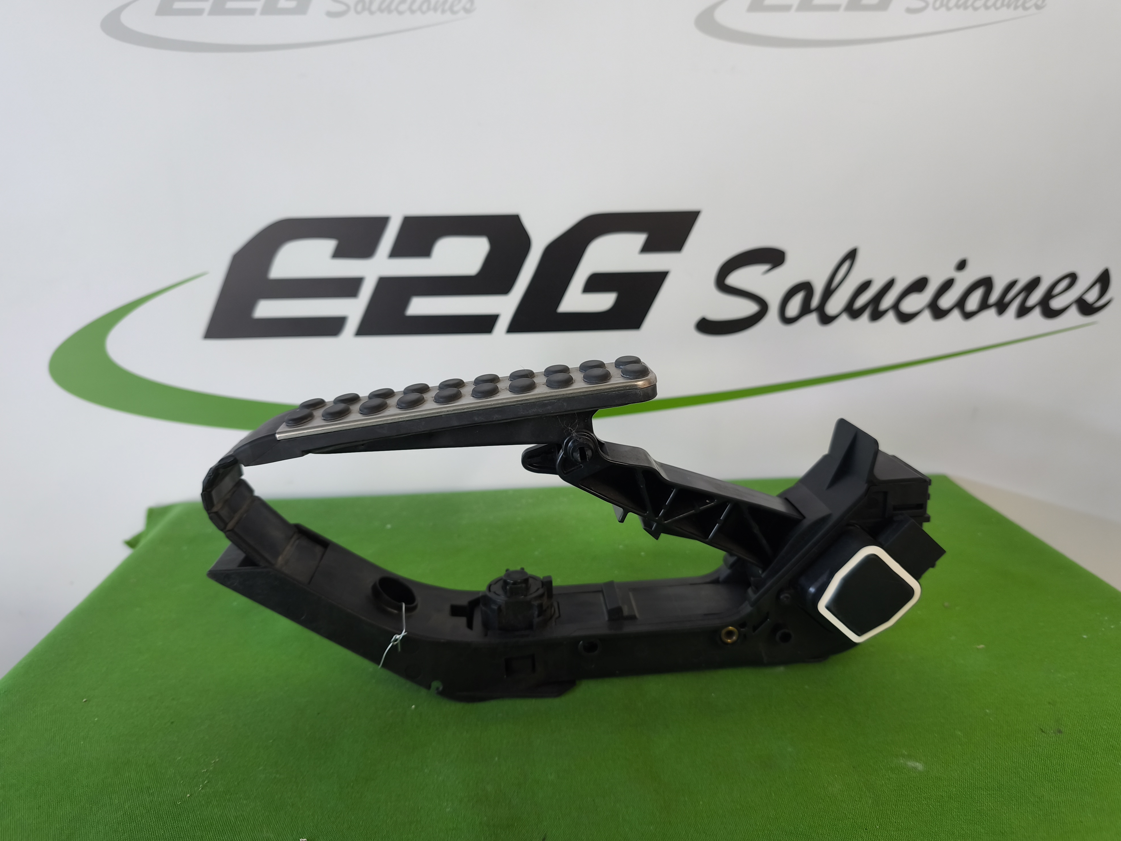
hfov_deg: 71.6
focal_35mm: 24
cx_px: 565
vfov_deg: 56.8
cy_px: 418
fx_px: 777
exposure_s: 1/50
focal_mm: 6.57
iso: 500
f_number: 1.6
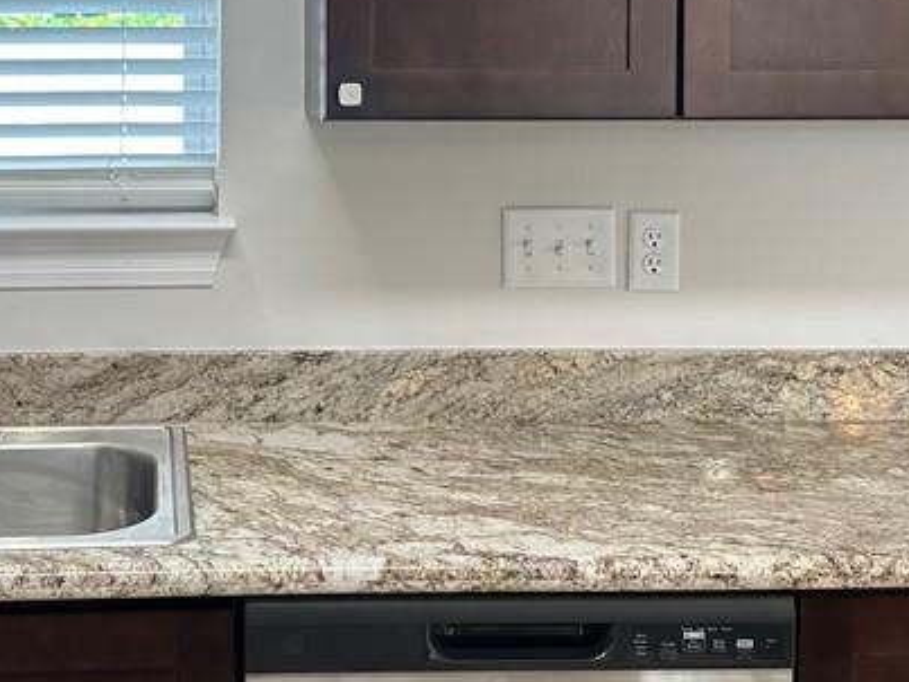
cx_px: 228
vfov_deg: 23.6
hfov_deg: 31.1
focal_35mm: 61
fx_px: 1601
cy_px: 111
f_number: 1.78
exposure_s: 1/120
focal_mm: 6.86
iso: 64
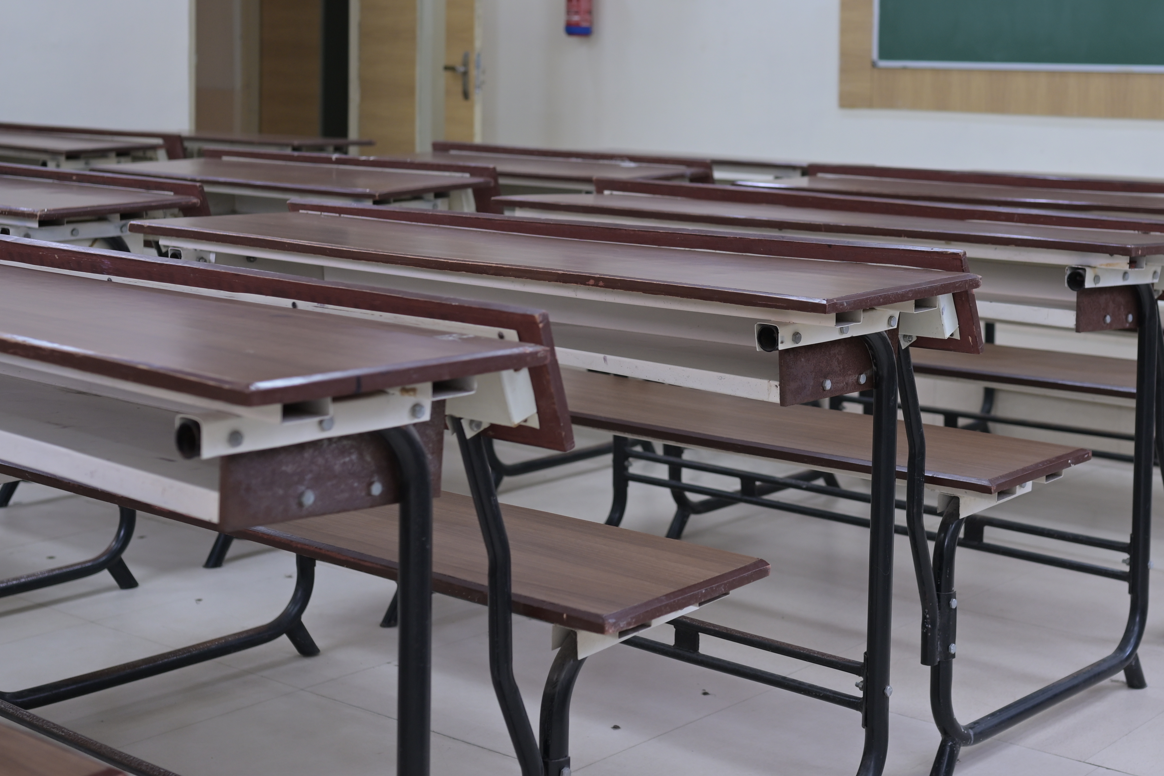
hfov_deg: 33.2
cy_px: 203
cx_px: 747
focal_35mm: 60
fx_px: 1940
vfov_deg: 22.4
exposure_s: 1/100
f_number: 3.2
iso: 250
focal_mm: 35
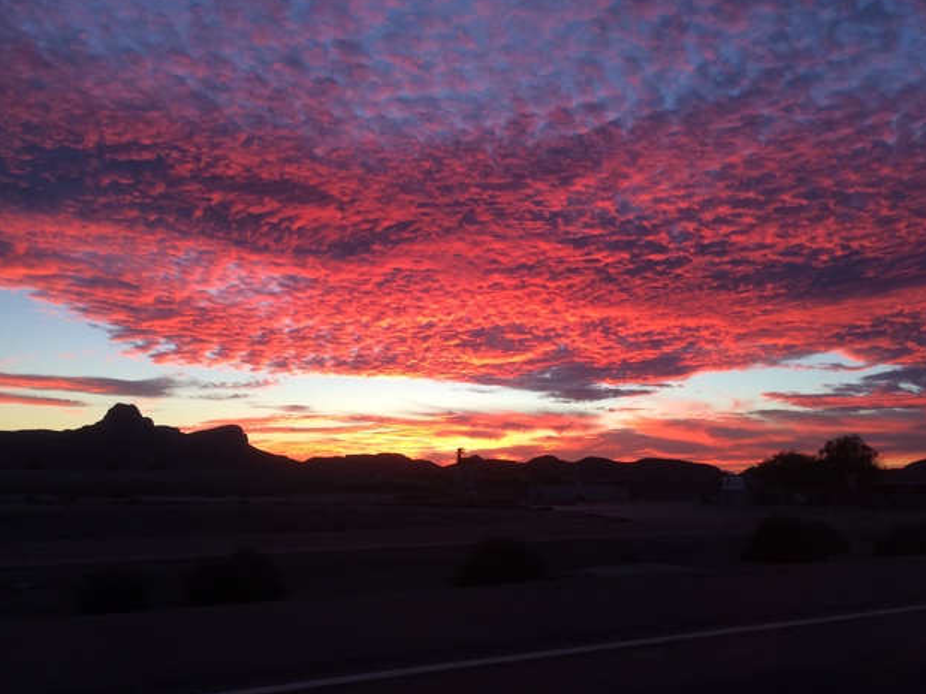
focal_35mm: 30
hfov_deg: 60.0
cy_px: 350
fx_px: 802
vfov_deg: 46.8
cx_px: 453
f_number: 2.2
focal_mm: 4.15
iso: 32
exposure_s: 1/40
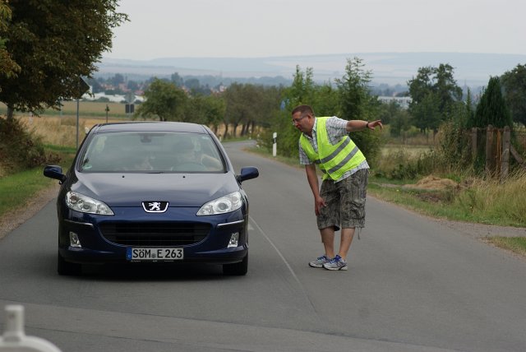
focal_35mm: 180
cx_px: 263
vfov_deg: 7.6
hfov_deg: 11.4
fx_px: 2632
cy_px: 176
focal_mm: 120
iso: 100
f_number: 6.3
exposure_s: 1/250
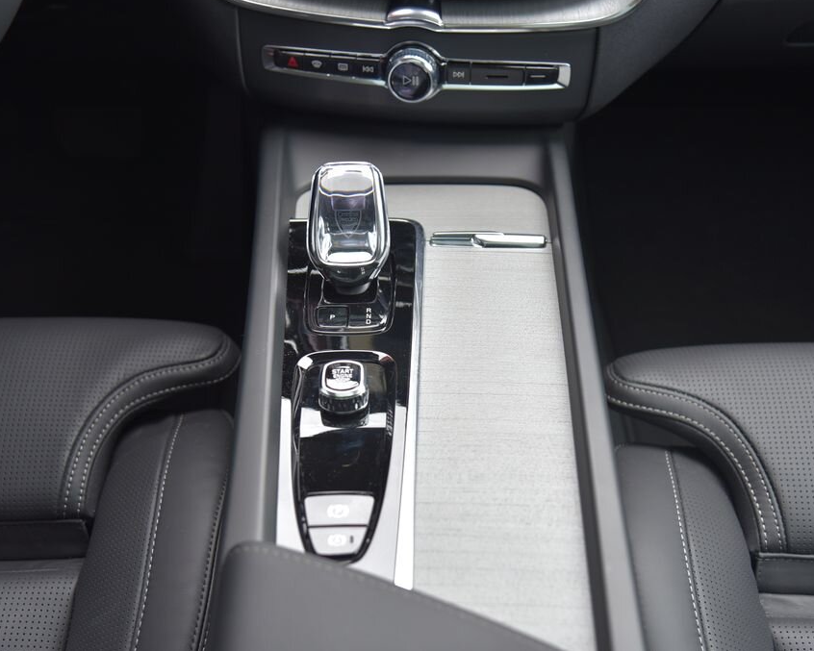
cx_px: 411
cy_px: 324
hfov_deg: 37.3
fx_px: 1205
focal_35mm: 50
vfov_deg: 30.3
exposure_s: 1/60
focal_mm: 44
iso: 500
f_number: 4
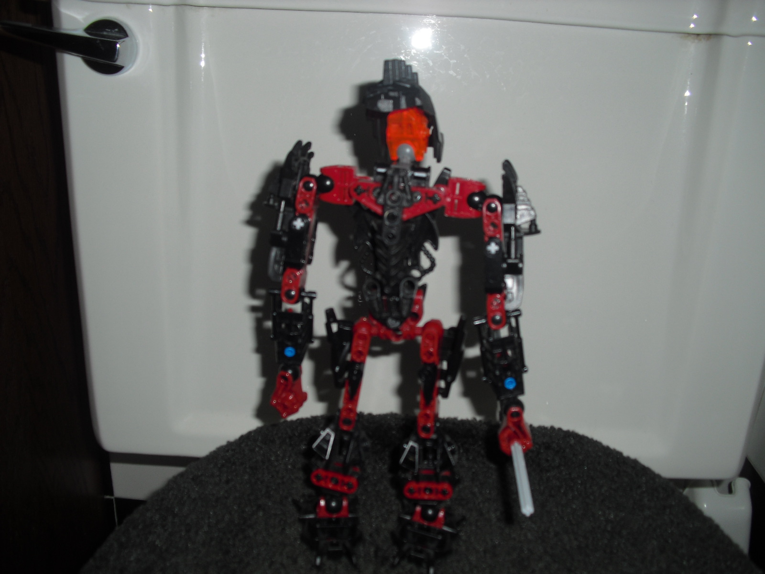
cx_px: 382
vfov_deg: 39.7
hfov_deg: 51.4
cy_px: 287
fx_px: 796
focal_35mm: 36
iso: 64
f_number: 3.1
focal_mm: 6.3
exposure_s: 1/60
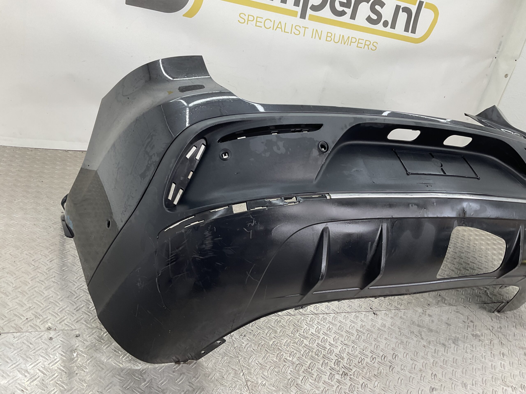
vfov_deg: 48.2
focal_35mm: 29
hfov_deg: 61.7
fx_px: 441
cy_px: 197
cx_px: 263
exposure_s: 1/120
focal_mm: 3
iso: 32
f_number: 1.8
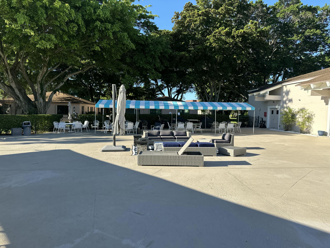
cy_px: 124
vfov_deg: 56.8
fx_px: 229
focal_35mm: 24
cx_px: 165
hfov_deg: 71.6
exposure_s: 1/2028
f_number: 1.78
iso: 80
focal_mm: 6.86
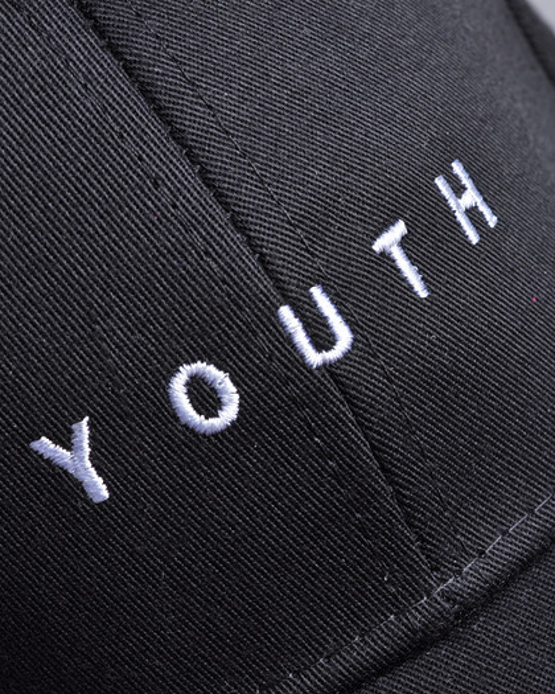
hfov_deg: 13.1
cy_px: 348
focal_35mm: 118
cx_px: 266
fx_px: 2417
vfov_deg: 16.3
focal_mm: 55
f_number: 11
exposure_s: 1/125
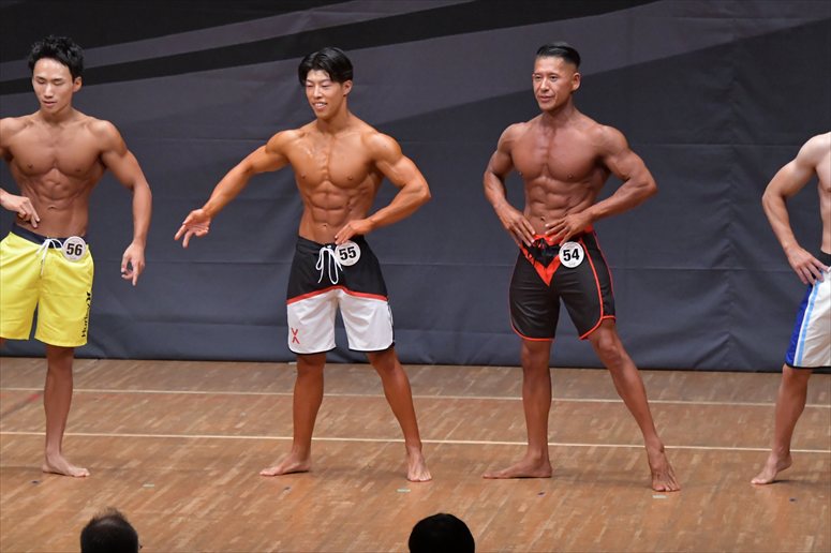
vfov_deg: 5.4
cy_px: 276
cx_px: 416
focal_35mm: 255
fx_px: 5883
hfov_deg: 8.1
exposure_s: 1/400
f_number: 5.6
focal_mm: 170
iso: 6400
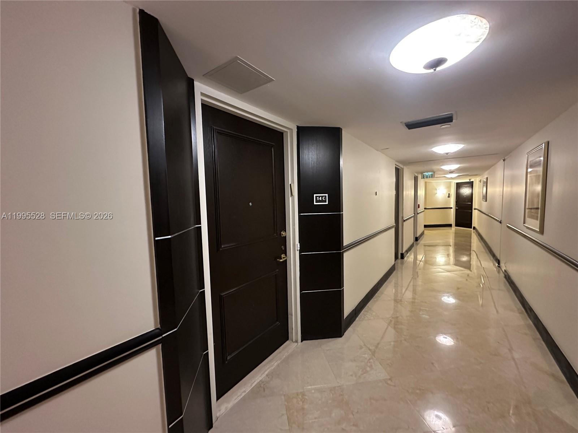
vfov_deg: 85.7
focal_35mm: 14
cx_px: 289
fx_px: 234
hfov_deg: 102.1
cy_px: 216
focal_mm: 2.22
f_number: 2.2
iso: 1000
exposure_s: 1/40
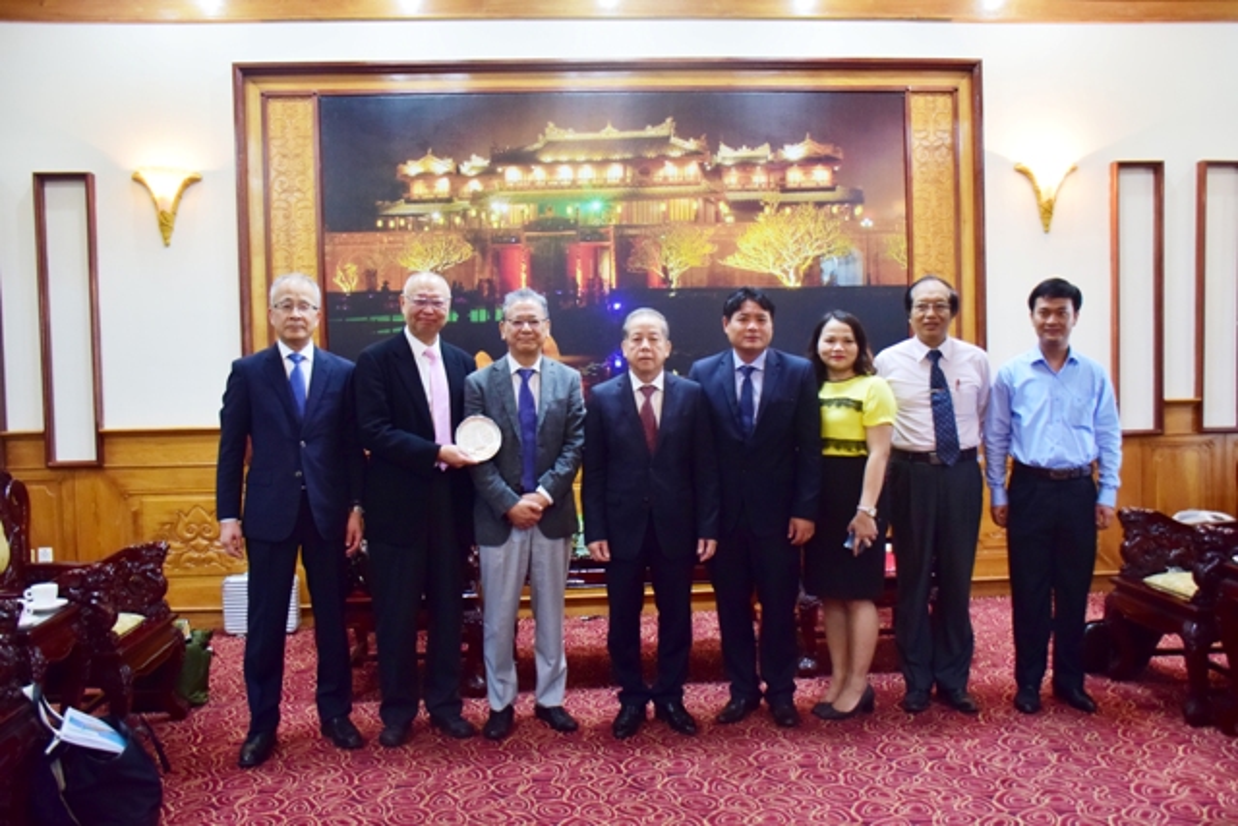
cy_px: 413
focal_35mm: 30
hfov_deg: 61.9
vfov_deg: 43.6
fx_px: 1032
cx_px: 619
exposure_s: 1/60
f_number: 3.5
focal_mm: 20
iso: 1000
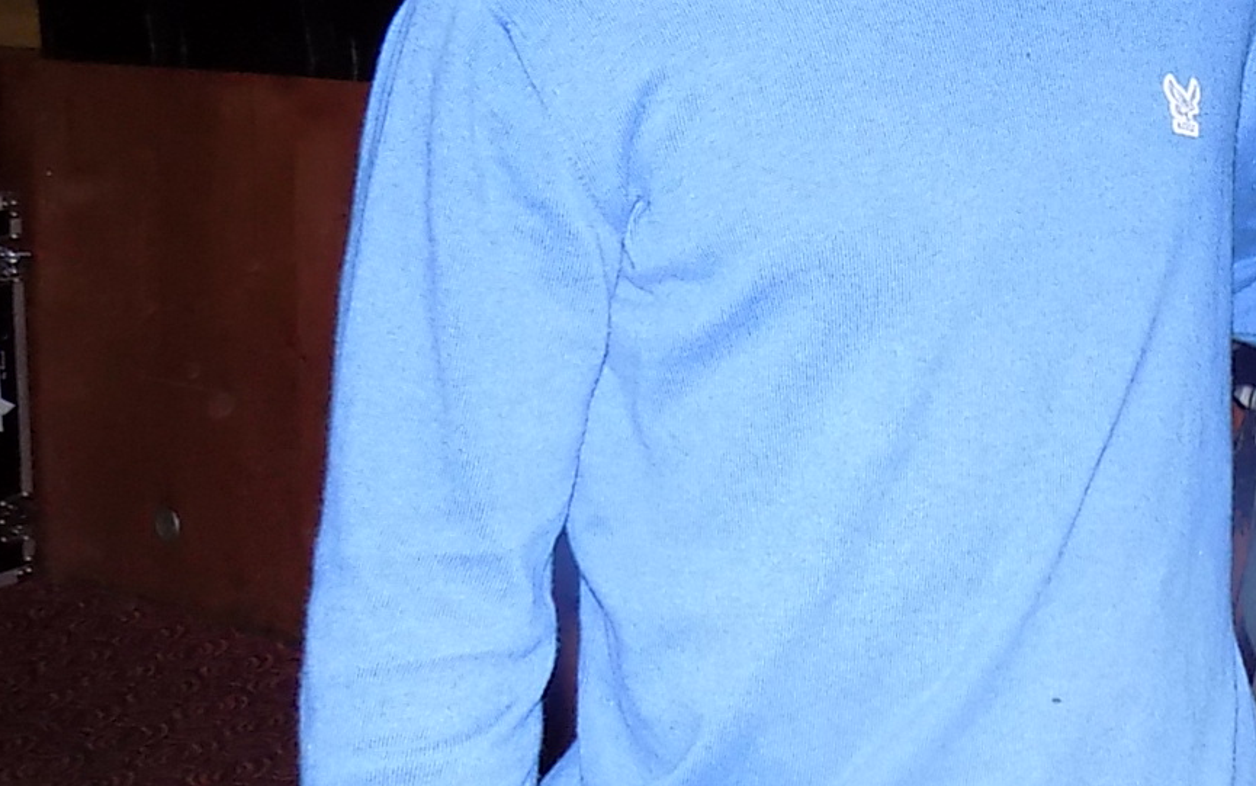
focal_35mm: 64
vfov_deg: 19.6
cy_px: -52
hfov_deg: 30.0
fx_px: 2191
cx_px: 1224
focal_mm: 4
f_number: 3.1
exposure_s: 1/30
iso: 280
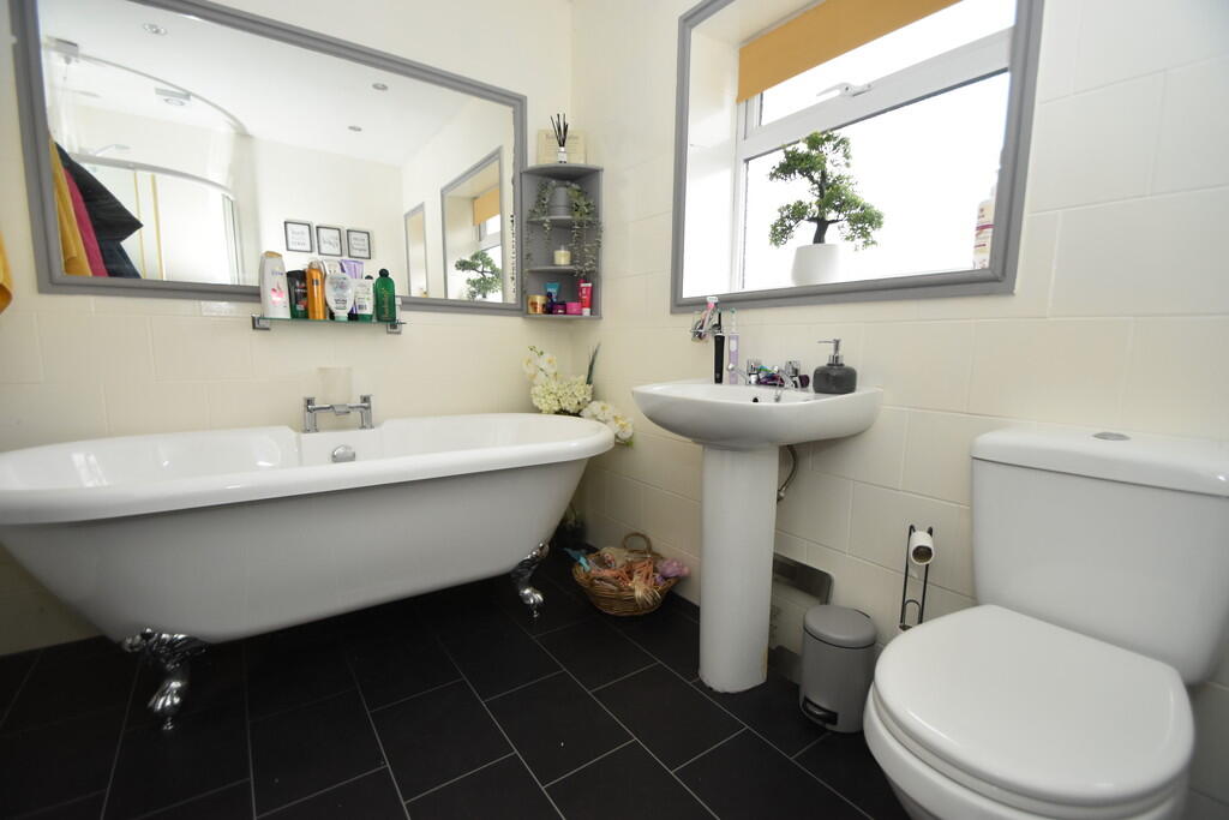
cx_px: 614
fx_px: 512
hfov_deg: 100.4
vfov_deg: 77.3
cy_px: 410
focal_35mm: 15
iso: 800
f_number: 4.5
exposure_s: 1/80
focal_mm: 10
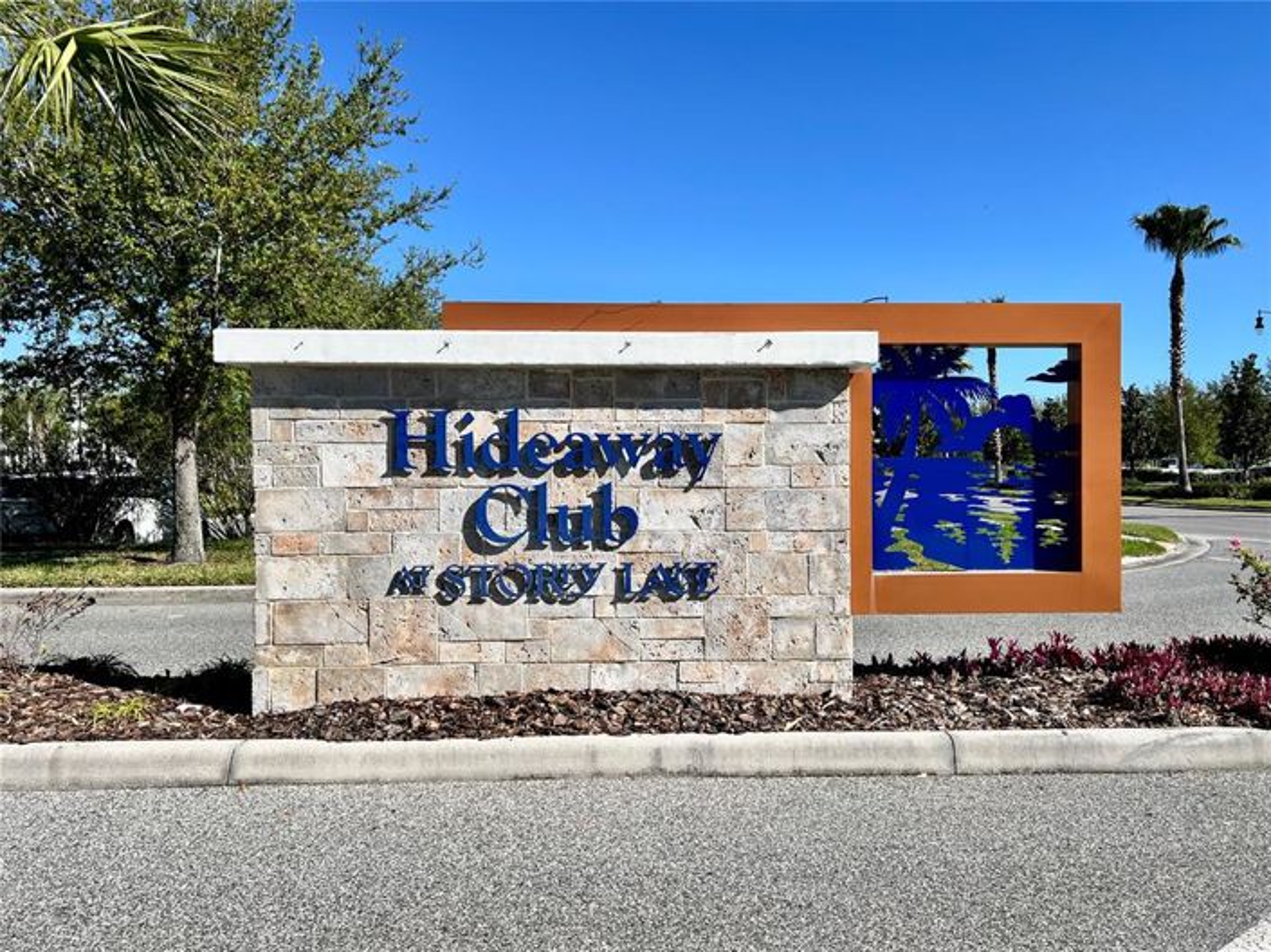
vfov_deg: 53.0
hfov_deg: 67.3
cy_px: 476
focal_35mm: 26
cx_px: 636
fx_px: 954
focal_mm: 5.7
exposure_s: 1/5319
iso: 50
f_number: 1.5
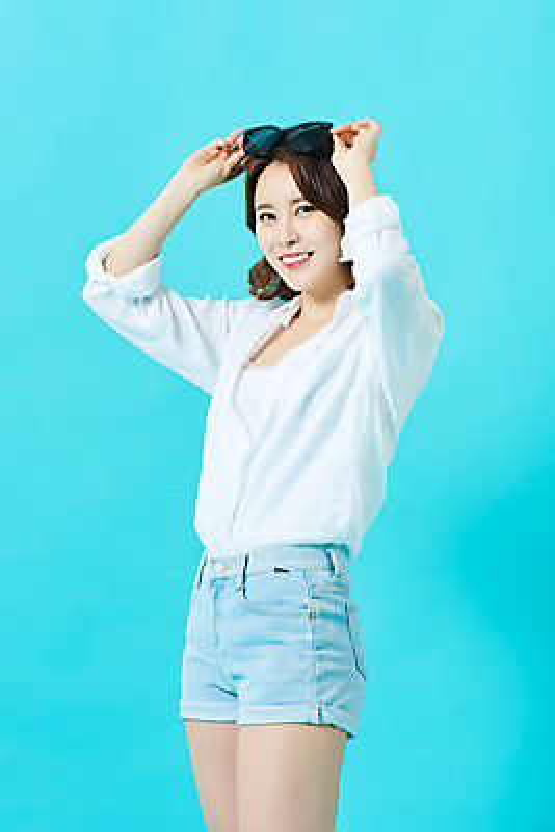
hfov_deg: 8.6
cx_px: 278
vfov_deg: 12.8
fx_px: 3697
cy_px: 416
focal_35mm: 160
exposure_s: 1/125
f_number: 16
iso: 100
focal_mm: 160
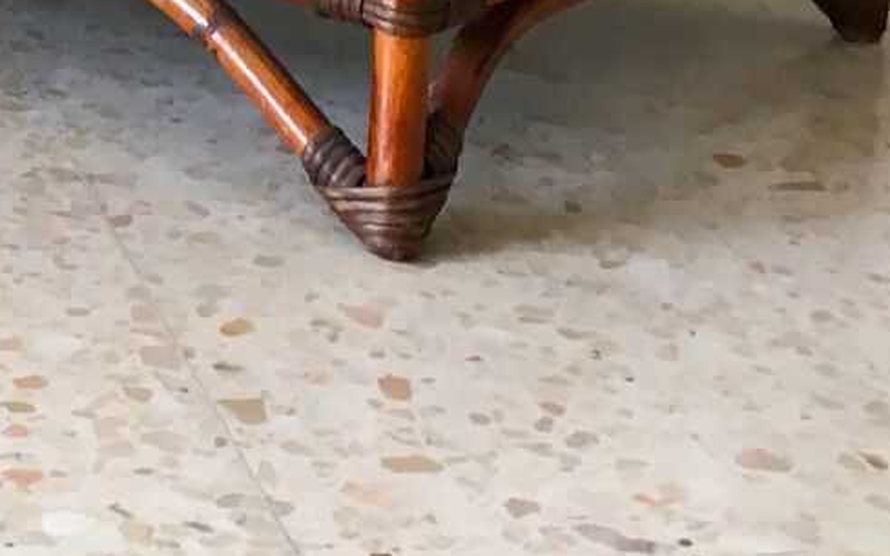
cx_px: -527
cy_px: -430
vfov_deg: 9.9
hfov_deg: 15.1
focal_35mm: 126
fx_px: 3056
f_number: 2.2
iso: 25
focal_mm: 4.15
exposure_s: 1/33
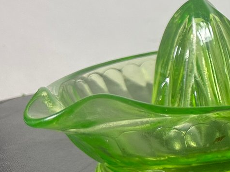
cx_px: 352
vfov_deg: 19.1
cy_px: 89
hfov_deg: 21.1
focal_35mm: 77
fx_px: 512
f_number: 1.78
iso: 64
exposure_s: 1/120
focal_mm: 6.86
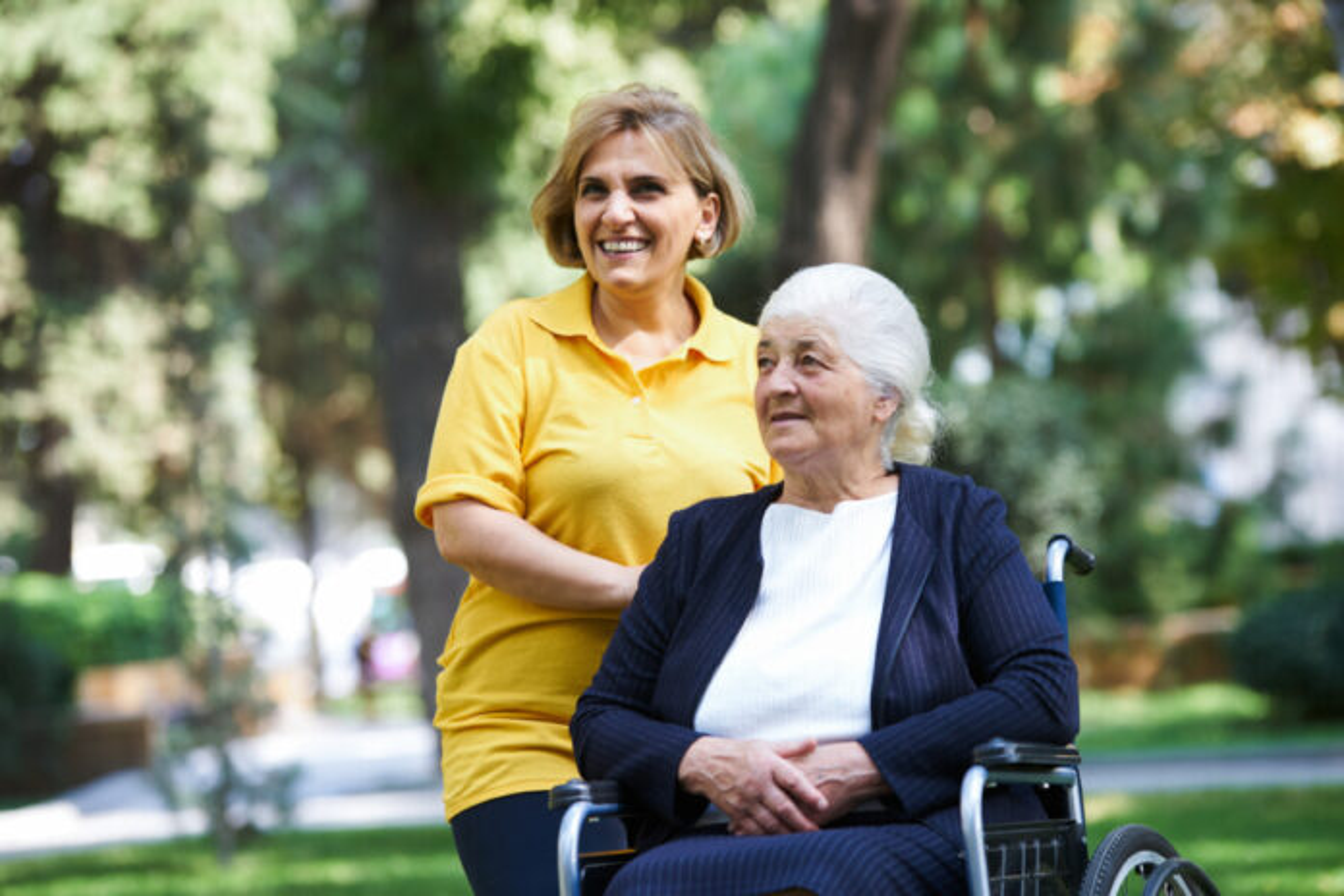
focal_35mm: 150
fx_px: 5600
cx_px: 672
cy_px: 448
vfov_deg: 9.1
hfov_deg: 13.7
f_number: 3.5
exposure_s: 1/200
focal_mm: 150
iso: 500
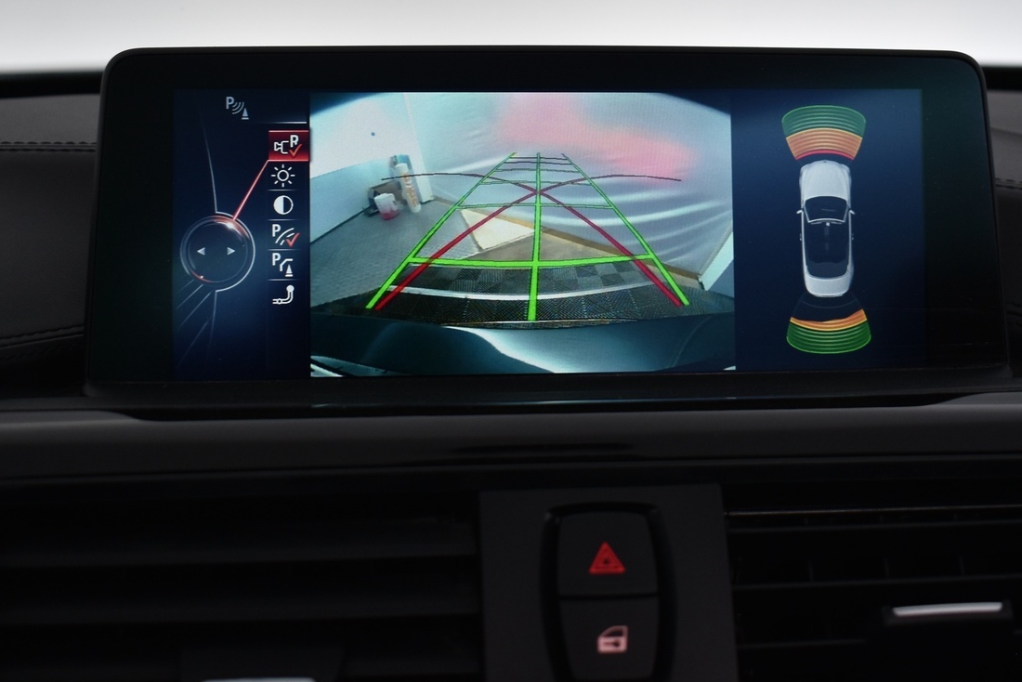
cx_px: 556
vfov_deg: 25.4
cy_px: 218
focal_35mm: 53
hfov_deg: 37.5
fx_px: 1505
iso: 360
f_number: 3.8
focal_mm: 24
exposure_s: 1/40
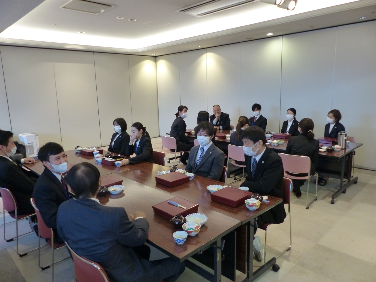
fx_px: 272
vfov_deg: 54.9
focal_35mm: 25
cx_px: 188
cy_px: 141
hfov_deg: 69.4
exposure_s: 1/30
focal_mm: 4.5
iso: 400
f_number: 2.8
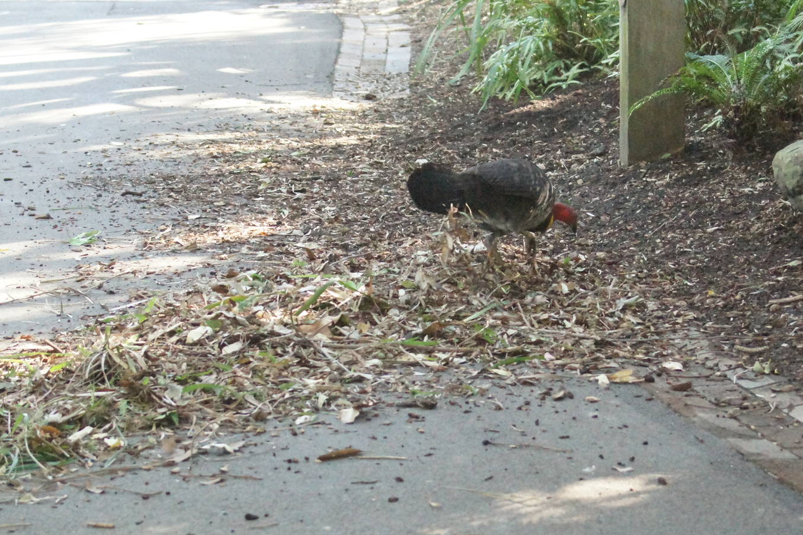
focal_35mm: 152
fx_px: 3380
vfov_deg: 9.0
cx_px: 418
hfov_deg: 13.5
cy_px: 310
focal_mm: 85
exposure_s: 1/250
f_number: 5.6
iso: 6400
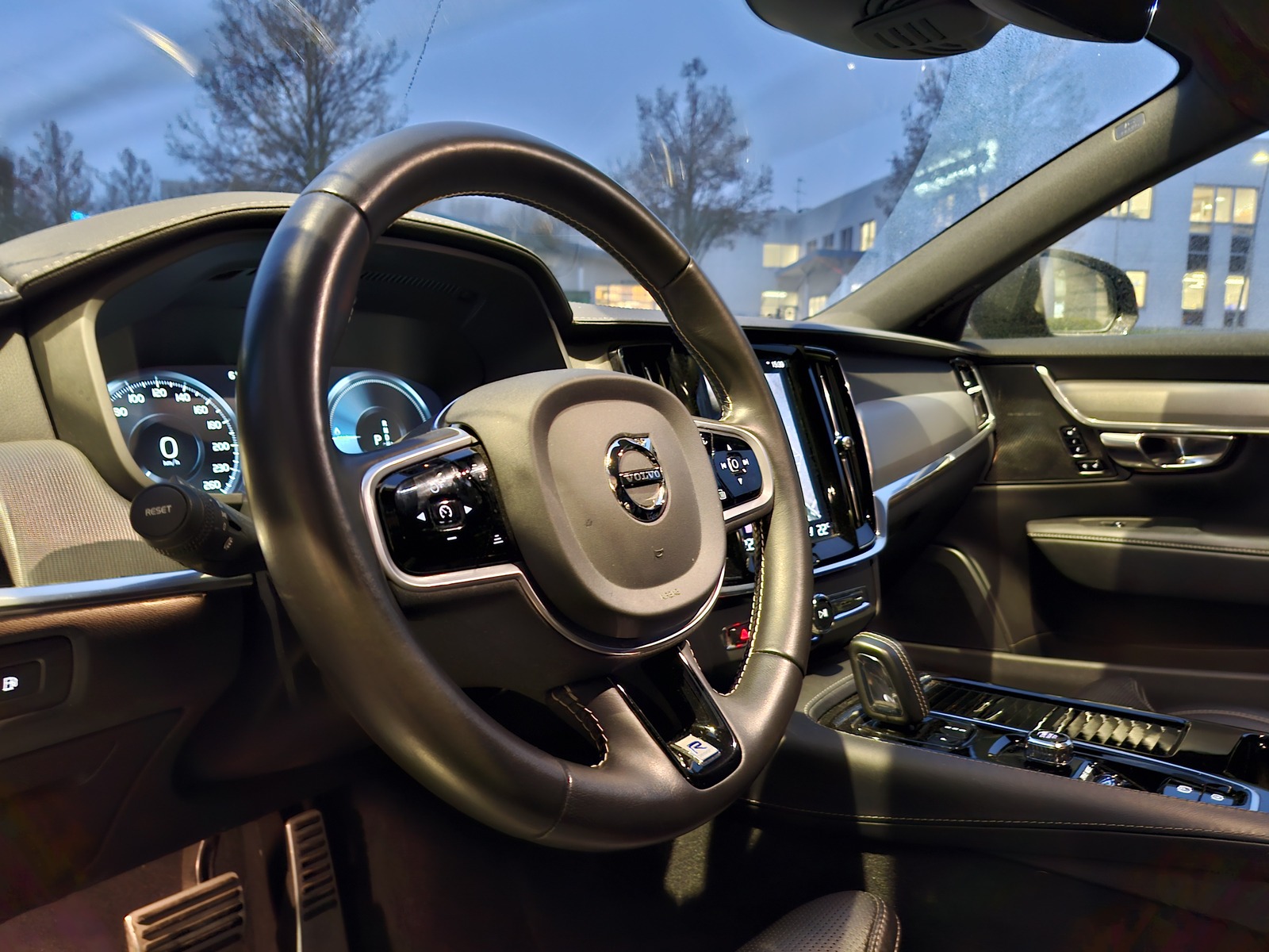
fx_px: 843
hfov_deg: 73.9
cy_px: 476
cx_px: 634
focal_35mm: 23
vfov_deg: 58.9
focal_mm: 5.54
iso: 1000
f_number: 1.8
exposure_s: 1/13
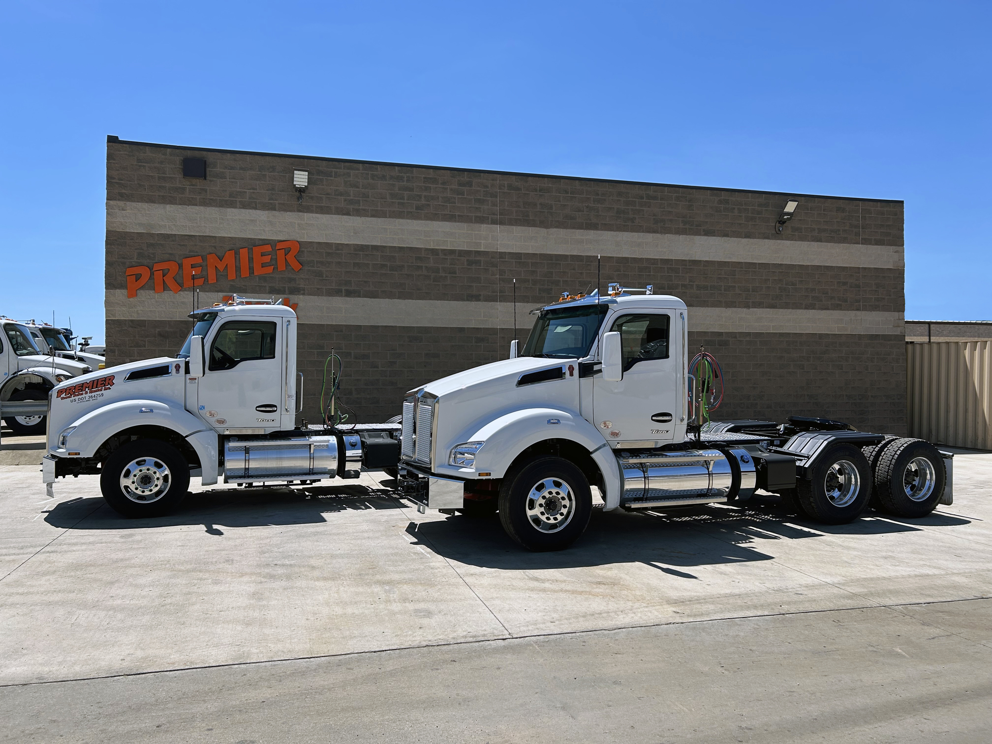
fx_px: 745
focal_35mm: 26
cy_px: 372
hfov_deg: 67.3
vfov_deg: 53.1
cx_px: 496
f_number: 1.5
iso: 50
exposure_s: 1/4115
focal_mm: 5.7
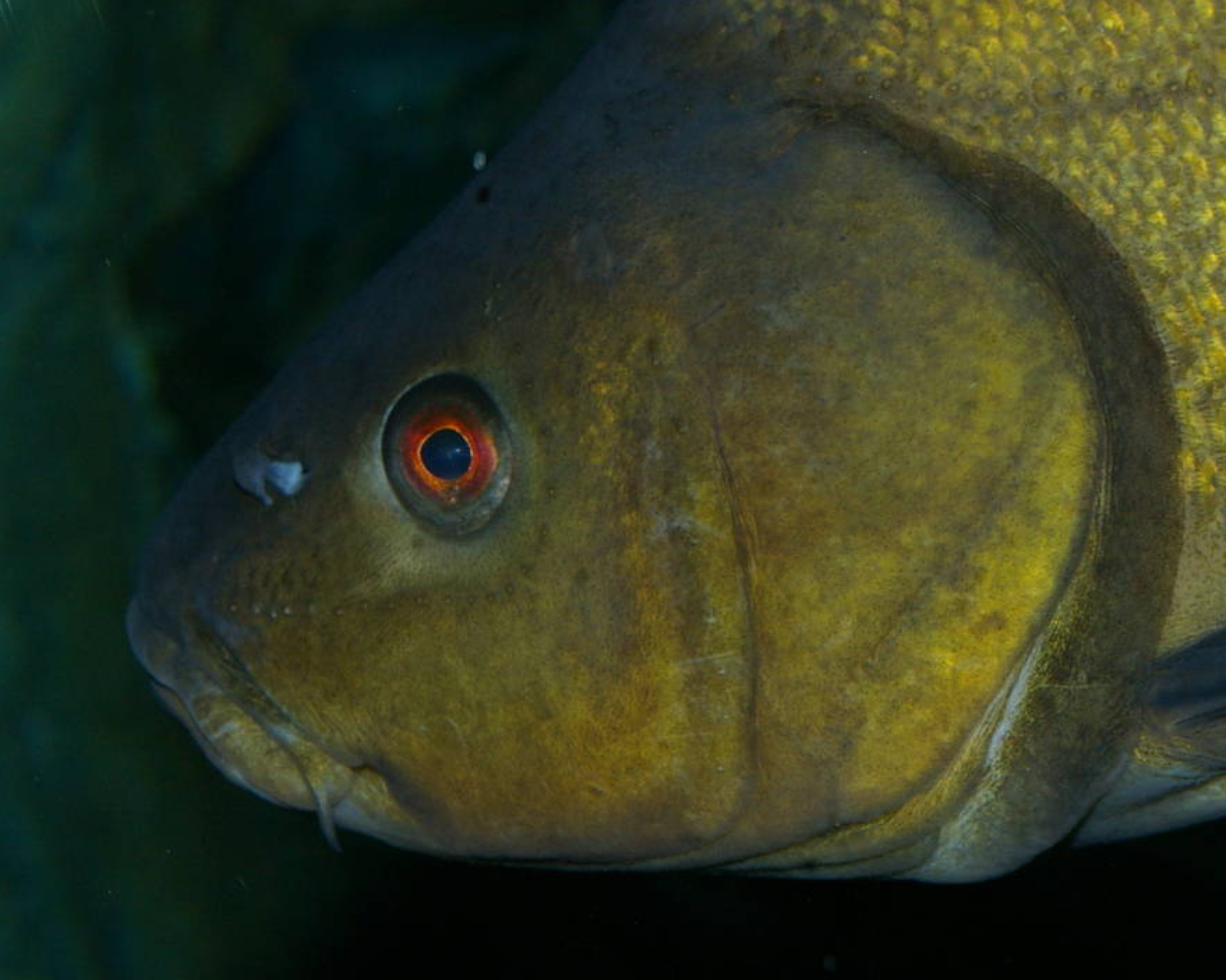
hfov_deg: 13.6
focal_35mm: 141
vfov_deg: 11.0
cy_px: 383
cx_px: 925
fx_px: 5110
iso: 400
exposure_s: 1/60
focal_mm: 55
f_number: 16
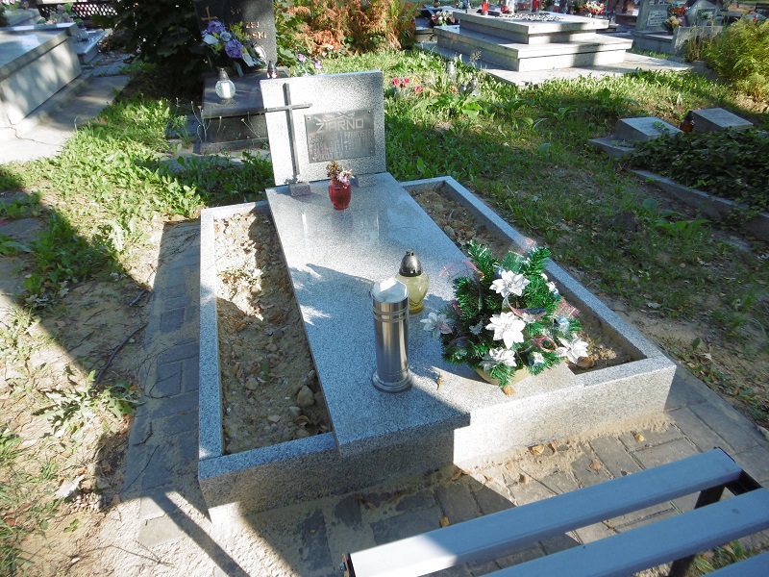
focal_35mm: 24
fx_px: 533
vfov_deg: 56.8
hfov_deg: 71.6
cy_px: 288
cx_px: 384
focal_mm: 4.3
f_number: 3.1
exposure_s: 1/250
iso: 100
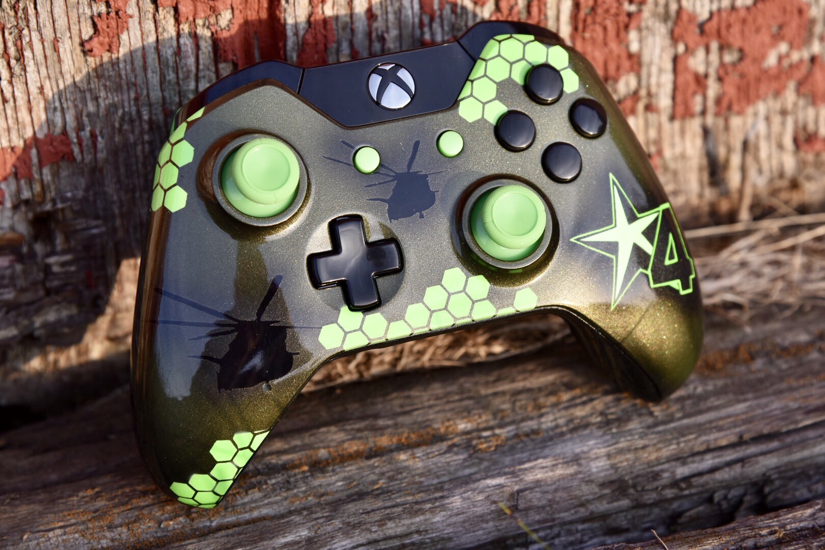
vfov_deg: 11.4
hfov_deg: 17.1
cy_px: 275
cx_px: 412
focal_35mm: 120
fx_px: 2750
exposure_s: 1/250
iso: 400
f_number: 8
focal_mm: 120
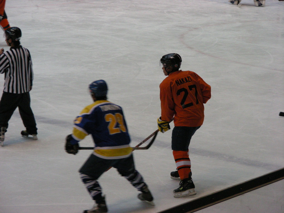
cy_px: 106
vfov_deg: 10.0
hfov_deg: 13.3
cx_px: 142
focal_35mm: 148
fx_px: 1214
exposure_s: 1/132
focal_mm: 24.7
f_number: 3.5
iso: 333
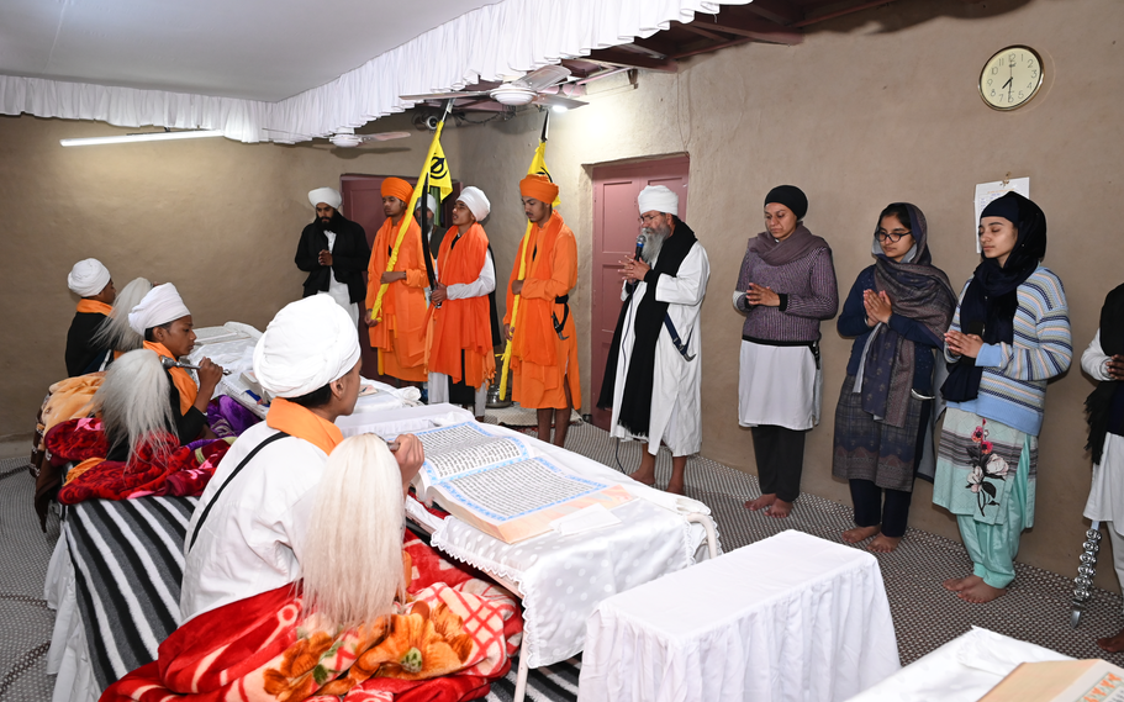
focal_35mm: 25
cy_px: 337
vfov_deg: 49.2
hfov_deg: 72.6
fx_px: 766
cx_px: 564
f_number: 5.6
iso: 2500
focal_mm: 24
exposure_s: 1/100
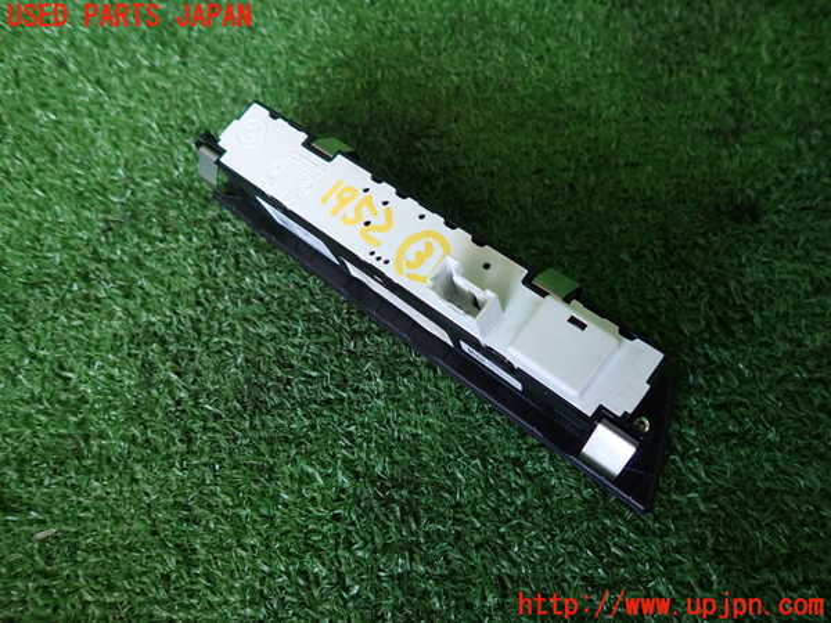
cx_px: 416
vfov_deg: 54.9
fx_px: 600
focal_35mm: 25
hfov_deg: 69.4
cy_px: 312
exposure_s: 1/60
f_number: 2
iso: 200
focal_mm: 4.5
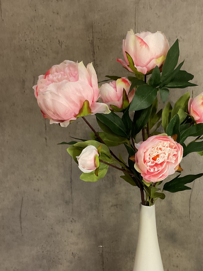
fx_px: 344
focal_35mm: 44
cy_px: 173
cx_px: 145
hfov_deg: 32.4
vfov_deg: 42.6
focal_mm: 3
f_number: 1.8
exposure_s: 1/50
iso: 125
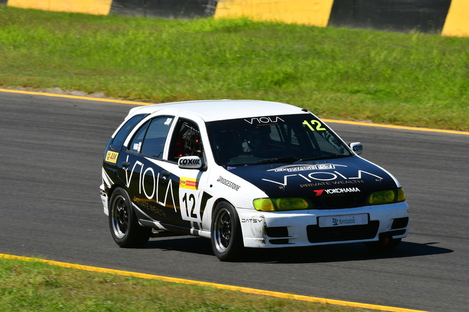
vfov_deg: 2.0
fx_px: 8791
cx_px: 234
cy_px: 156
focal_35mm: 675
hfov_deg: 3.1
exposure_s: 1/640
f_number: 13
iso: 500
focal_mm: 450
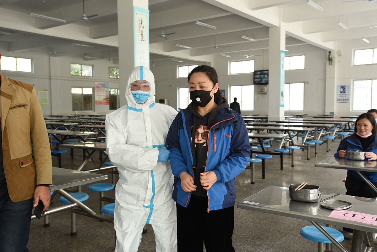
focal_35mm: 35
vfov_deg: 37.9
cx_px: 188
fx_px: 367
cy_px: 126
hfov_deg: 54.4
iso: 800
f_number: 5.6
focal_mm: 35
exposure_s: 1/200
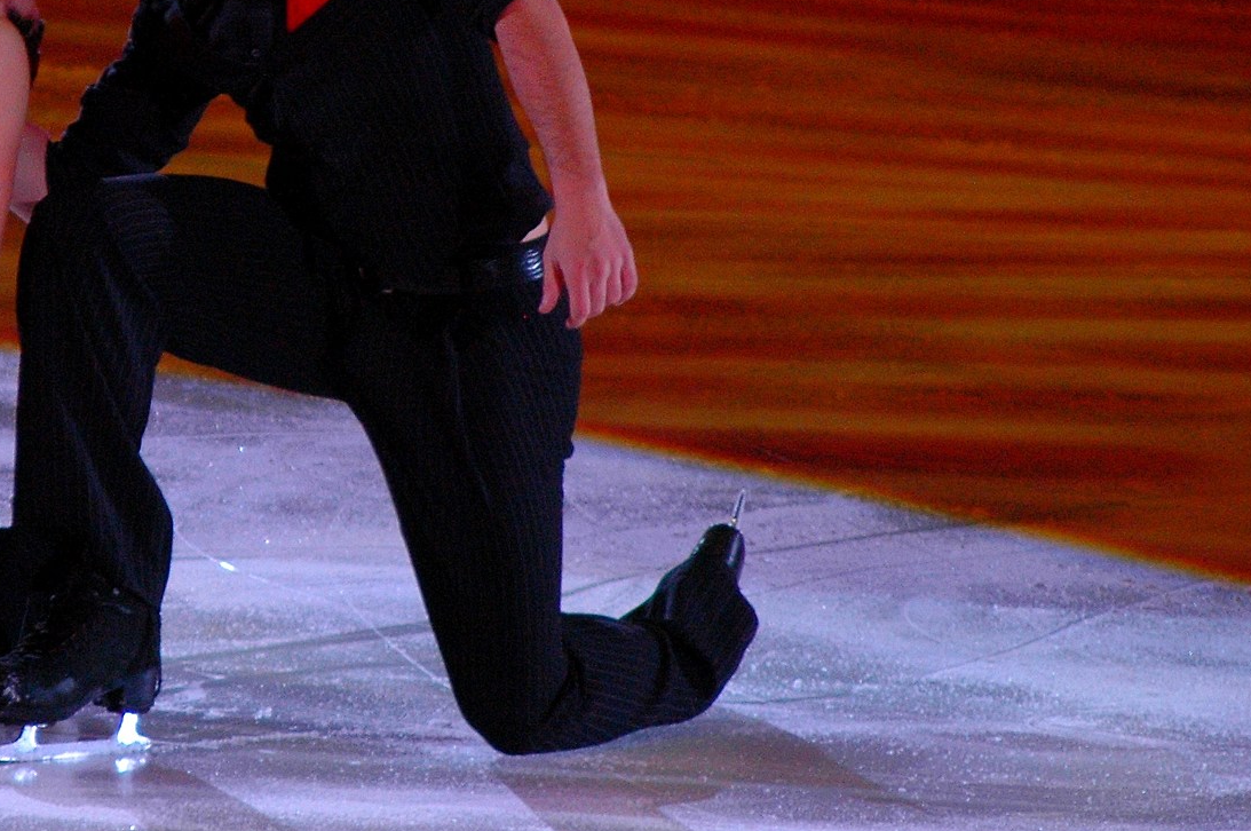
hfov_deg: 2.1
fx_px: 34292
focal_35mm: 988
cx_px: 159
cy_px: 181
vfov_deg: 1.4
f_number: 5.6
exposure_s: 1/125
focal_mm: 300
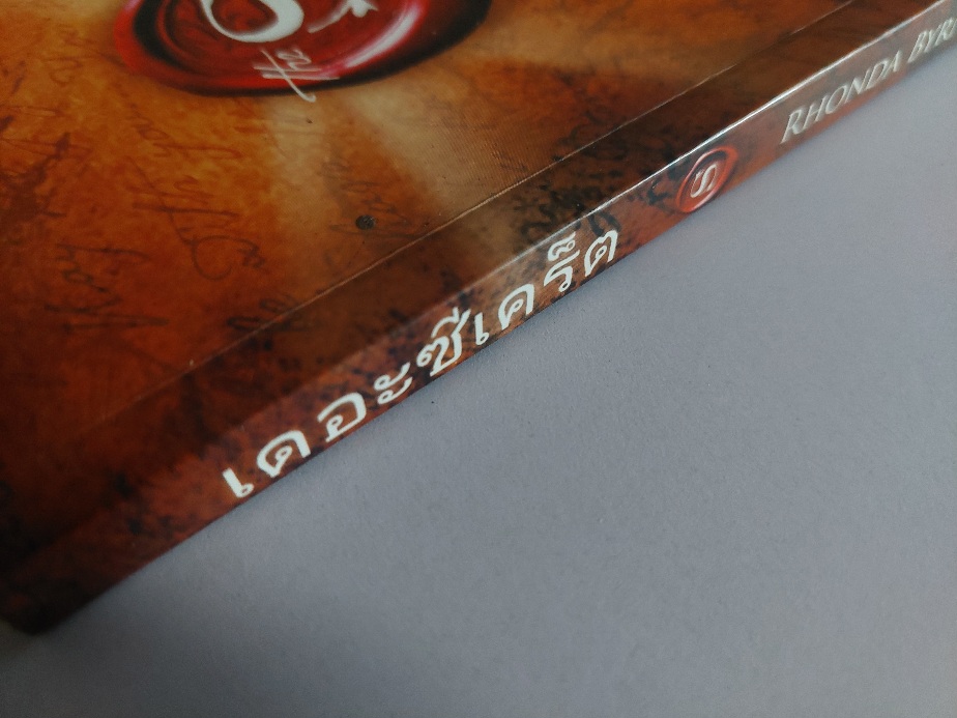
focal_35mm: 24
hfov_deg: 71.6
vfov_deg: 56.8
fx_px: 664
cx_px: 478
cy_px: 359
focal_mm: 5.23
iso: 500
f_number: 1.8
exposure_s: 1/25
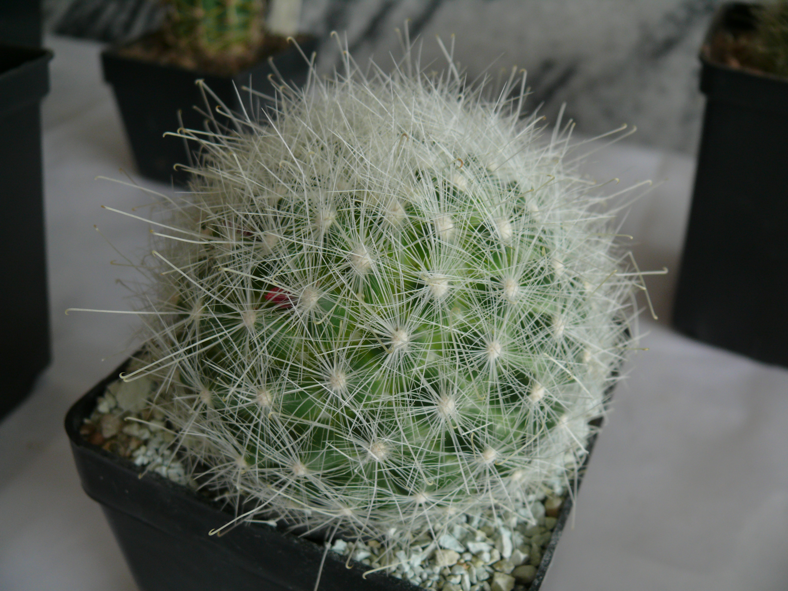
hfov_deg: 52.6
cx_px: 394
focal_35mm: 35
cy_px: 296
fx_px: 797
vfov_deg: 40.7
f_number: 3.2
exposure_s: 1/100
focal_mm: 7.4
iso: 100
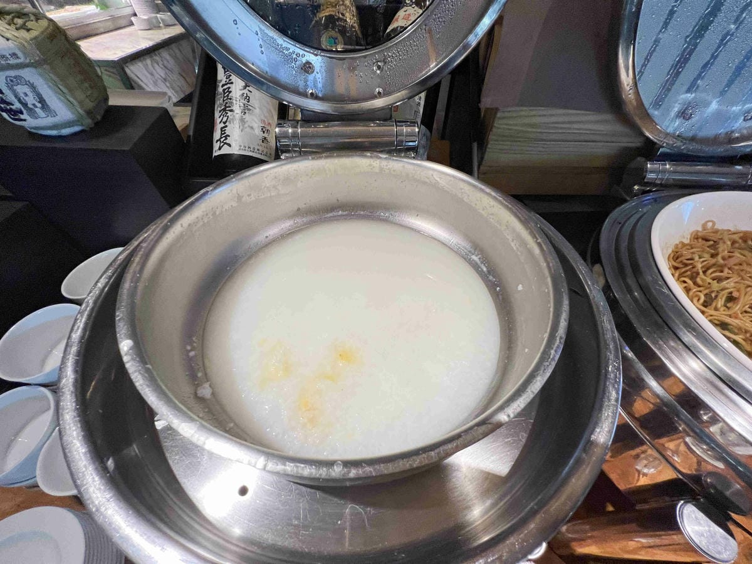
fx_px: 282
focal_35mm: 13
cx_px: 376
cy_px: 282
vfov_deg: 89.9
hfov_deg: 106.2
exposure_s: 1/120
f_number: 1.8
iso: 160
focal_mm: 1.57
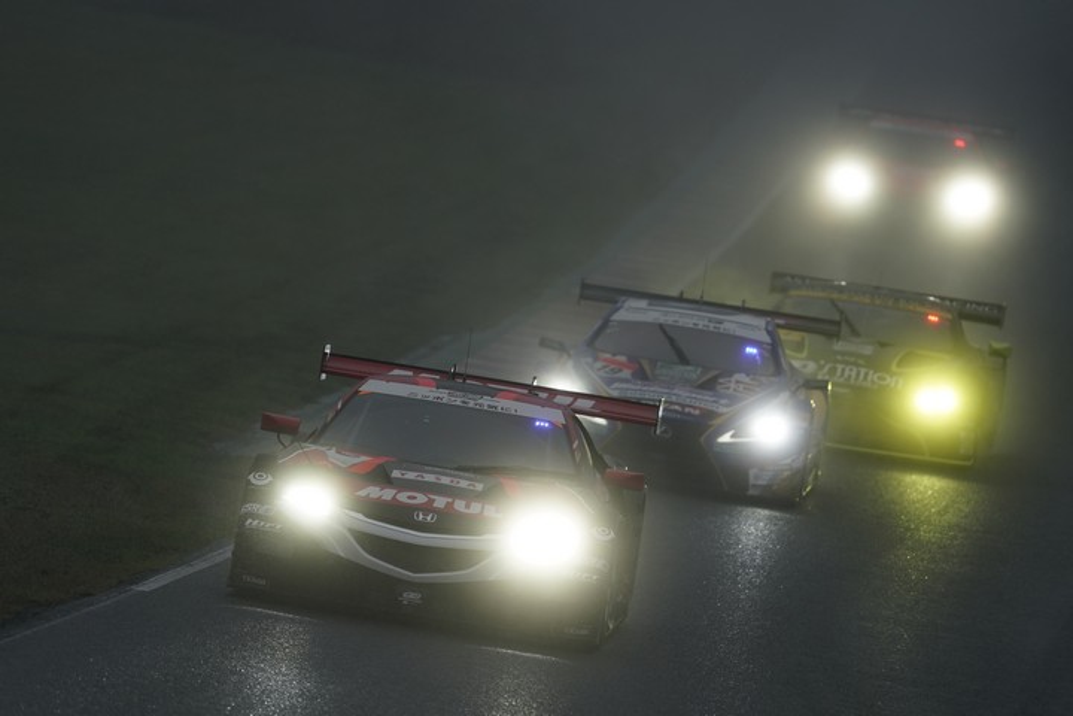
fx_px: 12130
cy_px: 358
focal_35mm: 407
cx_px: 536
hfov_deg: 5.1
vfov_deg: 3.4
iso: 800
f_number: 6.3
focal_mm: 407
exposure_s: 1/640
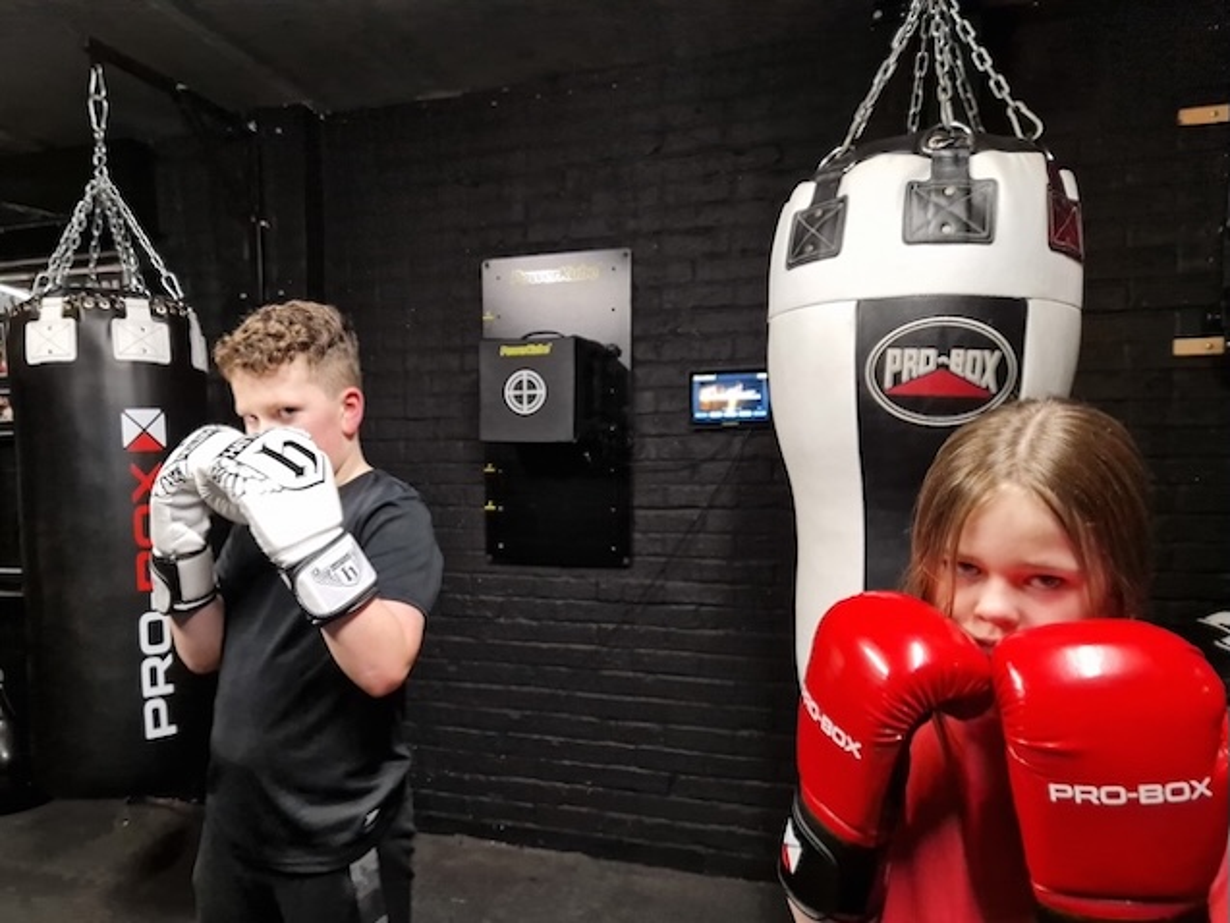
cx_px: 615
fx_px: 817
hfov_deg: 73.9
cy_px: 462
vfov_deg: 58.9
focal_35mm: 23
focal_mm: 5.4
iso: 640
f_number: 1.8
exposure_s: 1/50
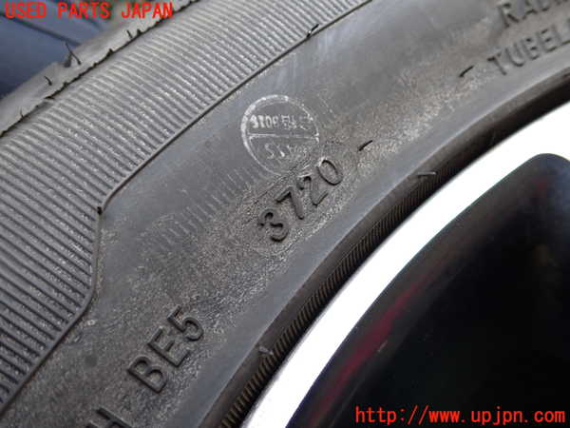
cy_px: 214
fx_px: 494
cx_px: 285
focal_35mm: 30
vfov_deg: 46.8
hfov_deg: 60.0
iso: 200
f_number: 2.3
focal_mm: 5.4
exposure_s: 1/80
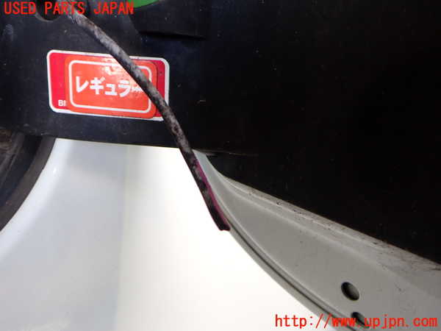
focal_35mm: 30
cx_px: 220
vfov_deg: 46.8
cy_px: 166
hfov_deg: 60.0
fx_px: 382
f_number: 2.3
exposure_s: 1/60
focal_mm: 5.4
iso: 200
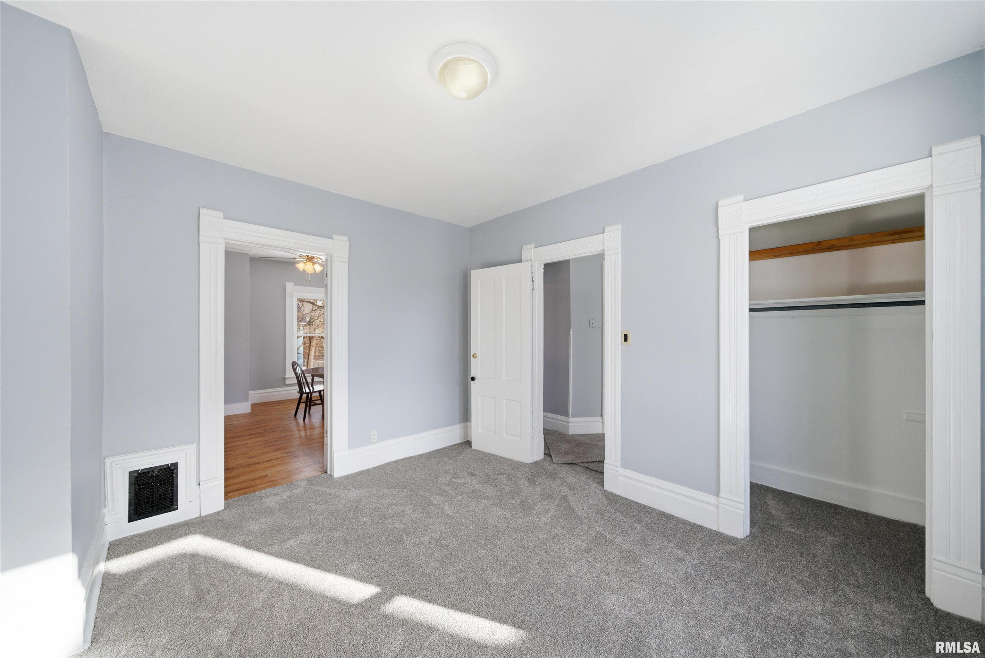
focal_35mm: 12
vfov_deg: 90.0
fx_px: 328
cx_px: 492
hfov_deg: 112.6
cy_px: 329
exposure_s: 1/125
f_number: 5.6
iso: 100
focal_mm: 12
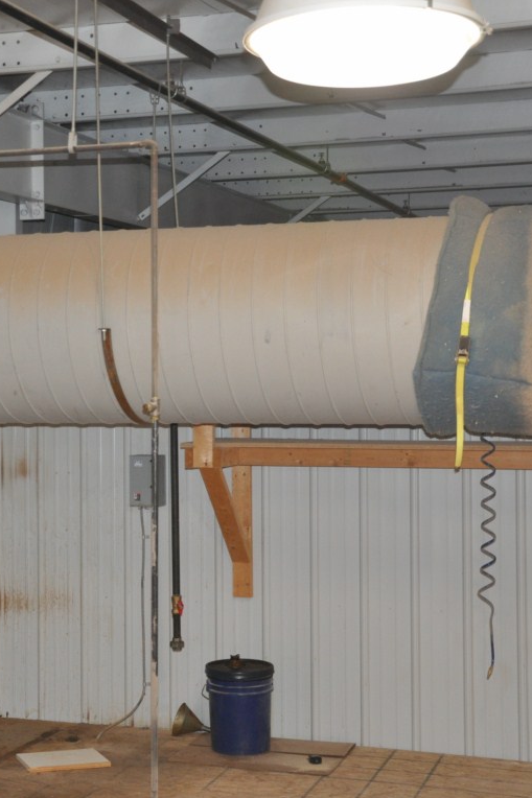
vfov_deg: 29.7
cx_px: 89
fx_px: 1508
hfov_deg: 19.7
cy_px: 399
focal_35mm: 68
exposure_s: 1/60
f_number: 4.2
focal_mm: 30
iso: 800
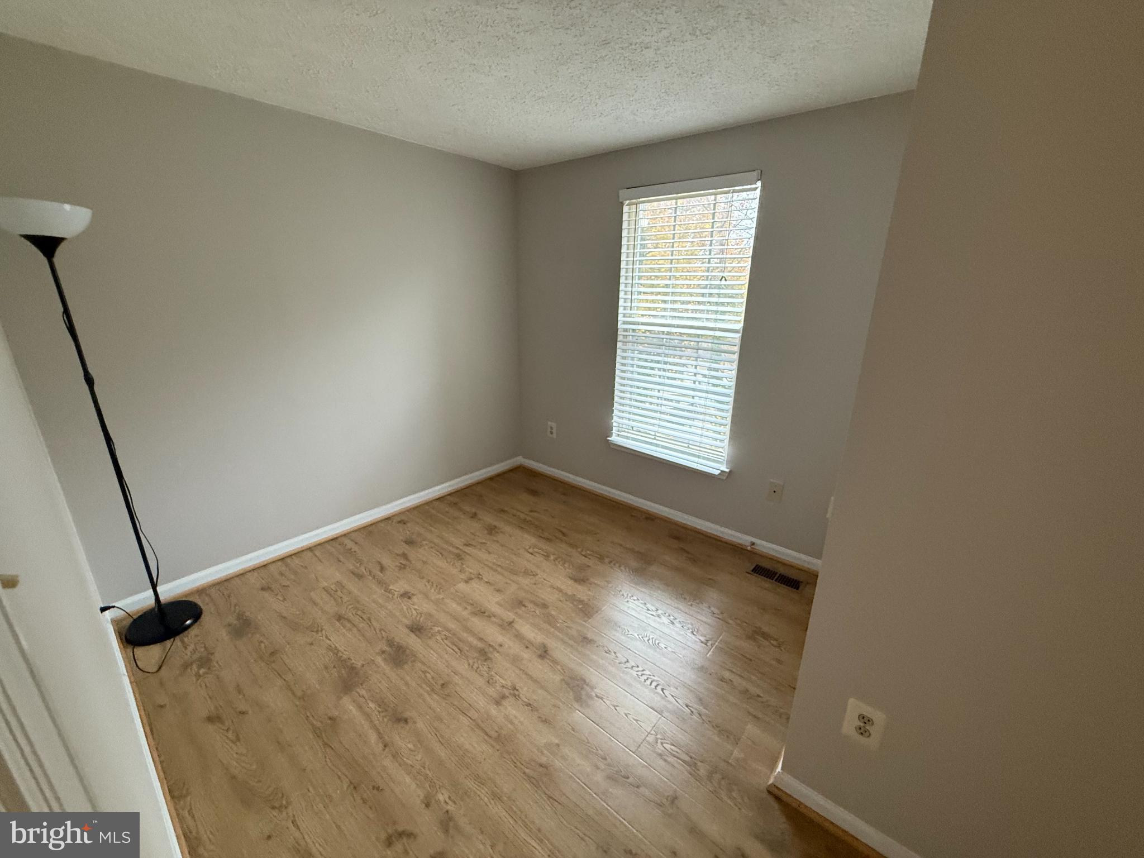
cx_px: 572
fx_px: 463
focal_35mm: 14
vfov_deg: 85.7
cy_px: 429
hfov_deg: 102.1
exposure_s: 1/60
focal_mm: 2.22
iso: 320
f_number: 2.2
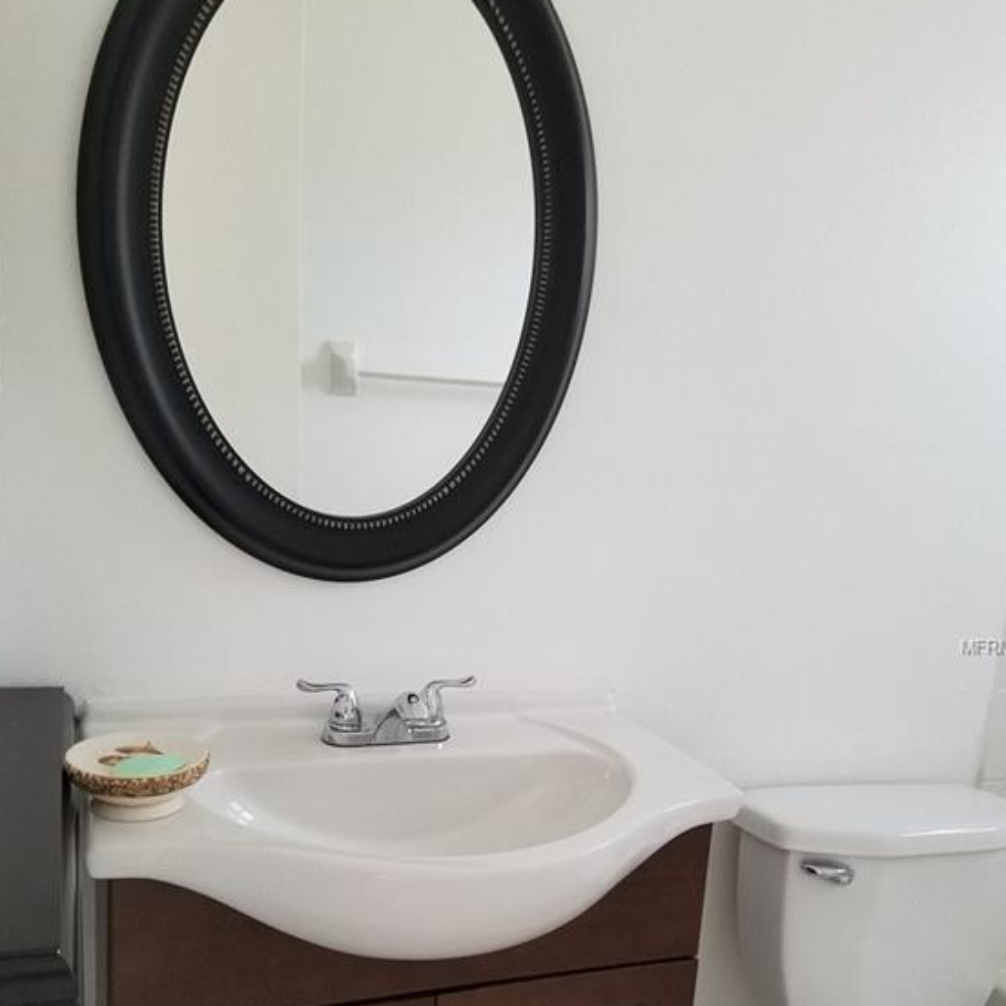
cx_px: 518
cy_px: 647
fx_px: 1052
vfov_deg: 50.4
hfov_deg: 51.1
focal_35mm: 32
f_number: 1.7
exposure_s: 1/60
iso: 160
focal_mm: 4.2
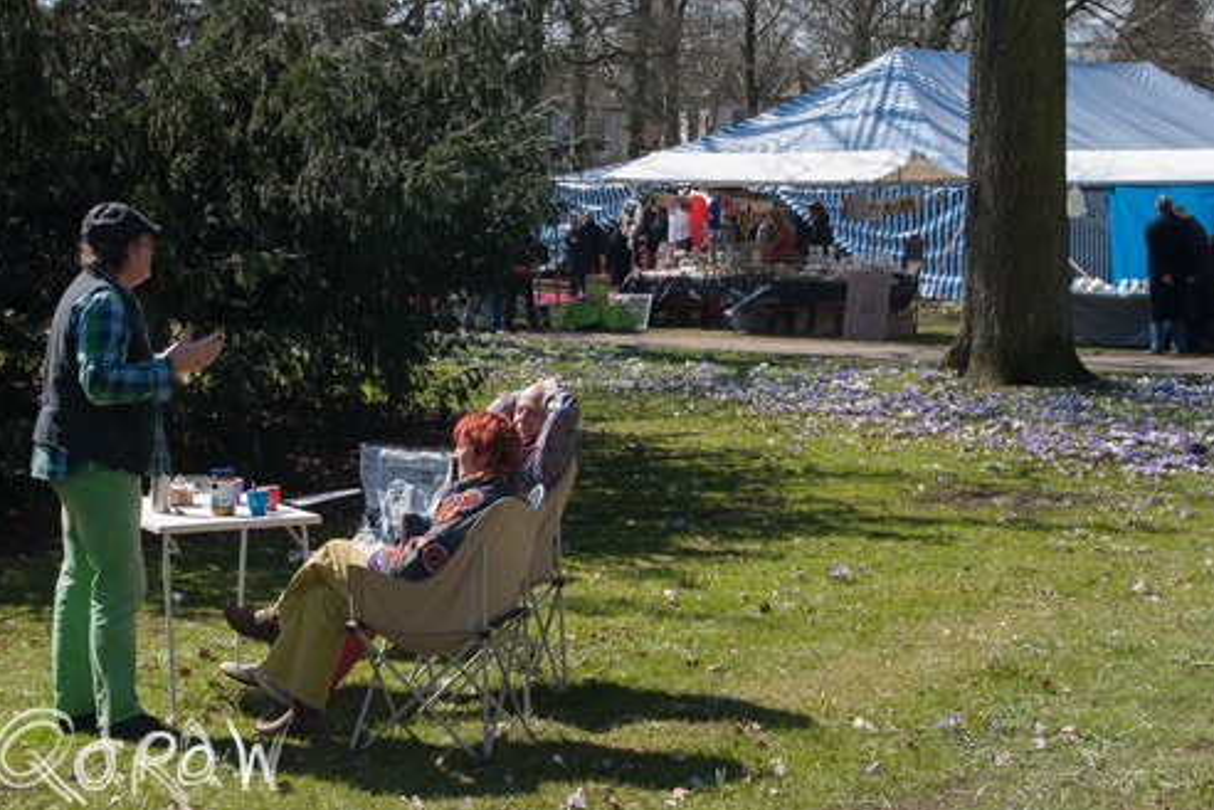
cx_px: 607
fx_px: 2057
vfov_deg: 22.3
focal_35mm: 61
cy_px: 409
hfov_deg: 32.9
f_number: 8
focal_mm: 40
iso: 100
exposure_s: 1/80
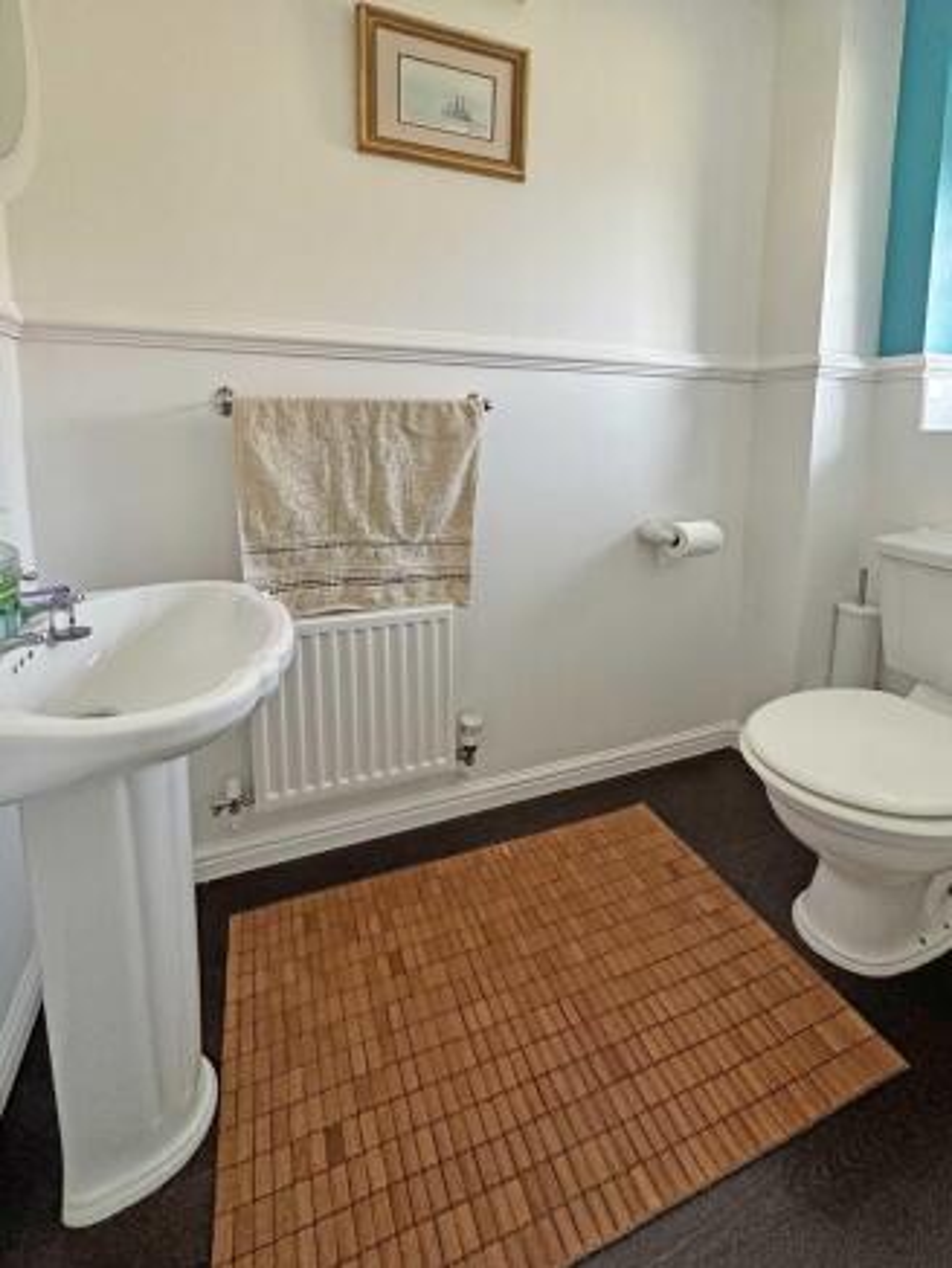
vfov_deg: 102.0
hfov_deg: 85.7
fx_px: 513
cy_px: 634
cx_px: 476
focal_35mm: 14
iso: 250
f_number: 2.2
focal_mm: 2.22
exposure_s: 1/99
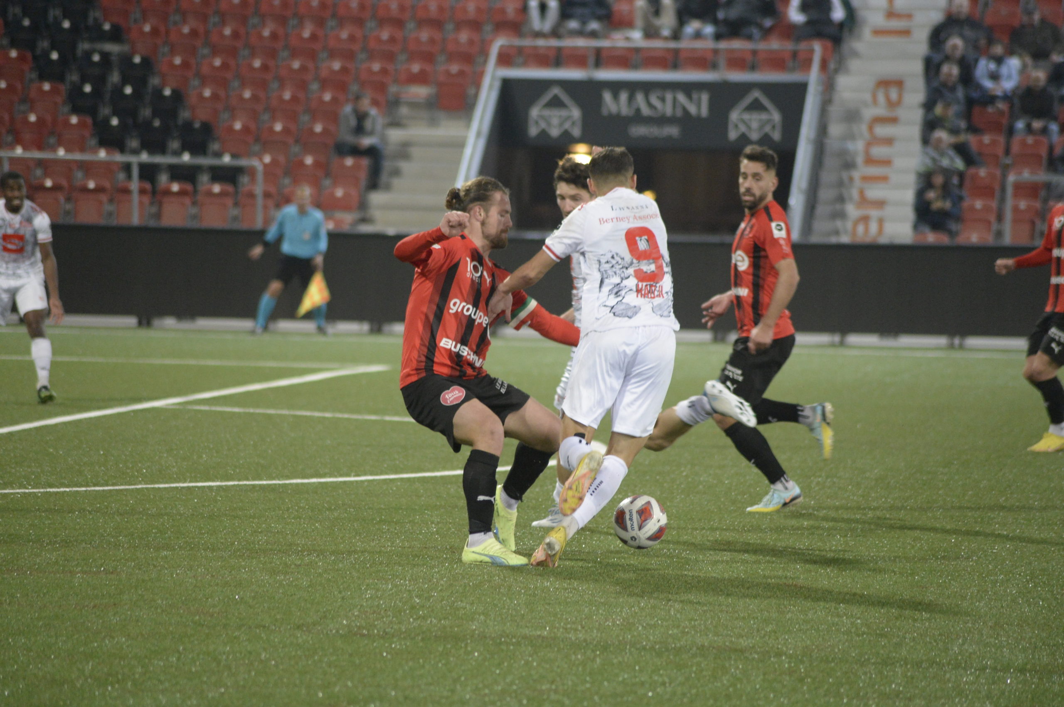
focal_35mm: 240
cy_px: 354
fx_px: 7086
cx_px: 532
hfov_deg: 8.6
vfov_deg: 5.7
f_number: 5
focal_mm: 240
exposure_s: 1/640
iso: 6400
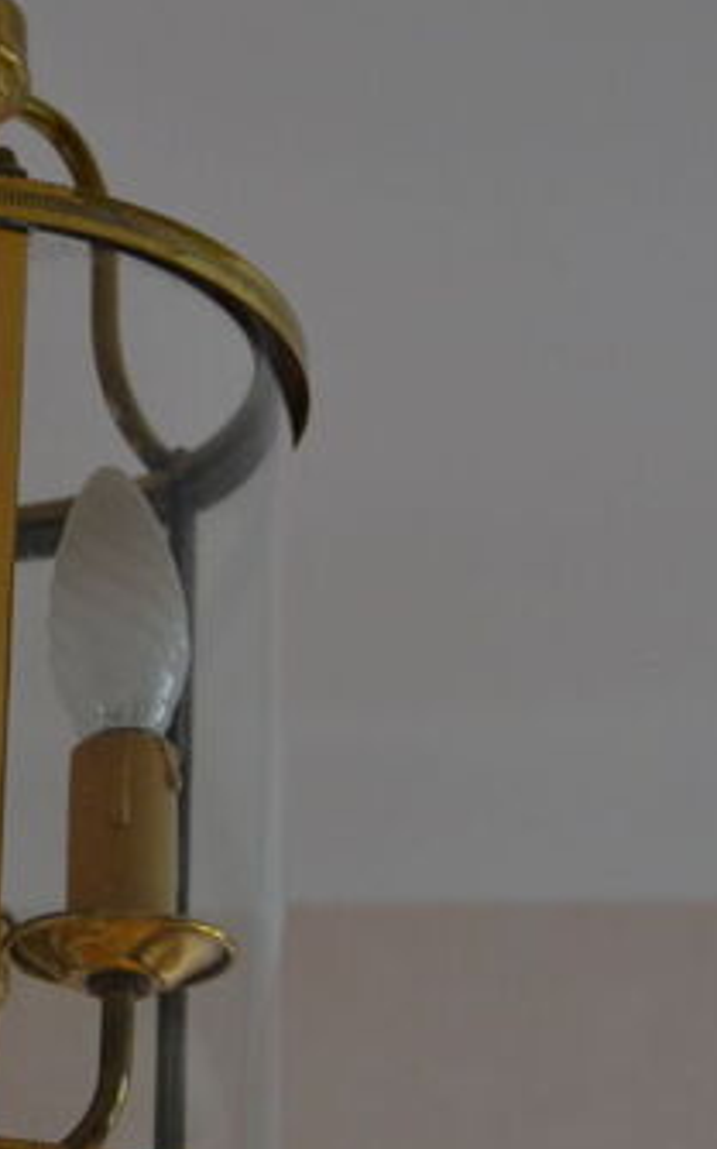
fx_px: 3603
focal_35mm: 115
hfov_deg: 11.3
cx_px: 27
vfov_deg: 18.1
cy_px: 727
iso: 1250
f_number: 4.5
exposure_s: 1/60
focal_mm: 35
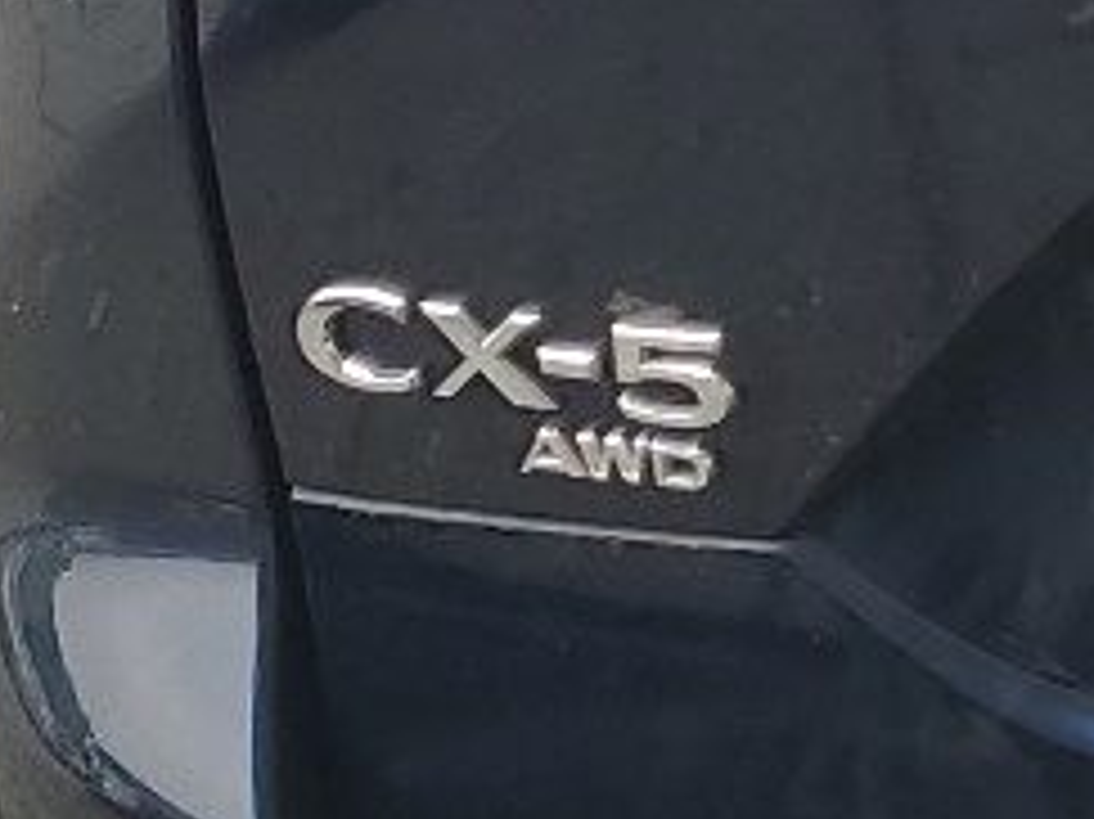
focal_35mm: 171
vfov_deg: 8.6
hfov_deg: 10.0
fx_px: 5402
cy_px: 9
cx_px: 2679
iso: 50
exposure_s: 1/161
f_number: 1.5
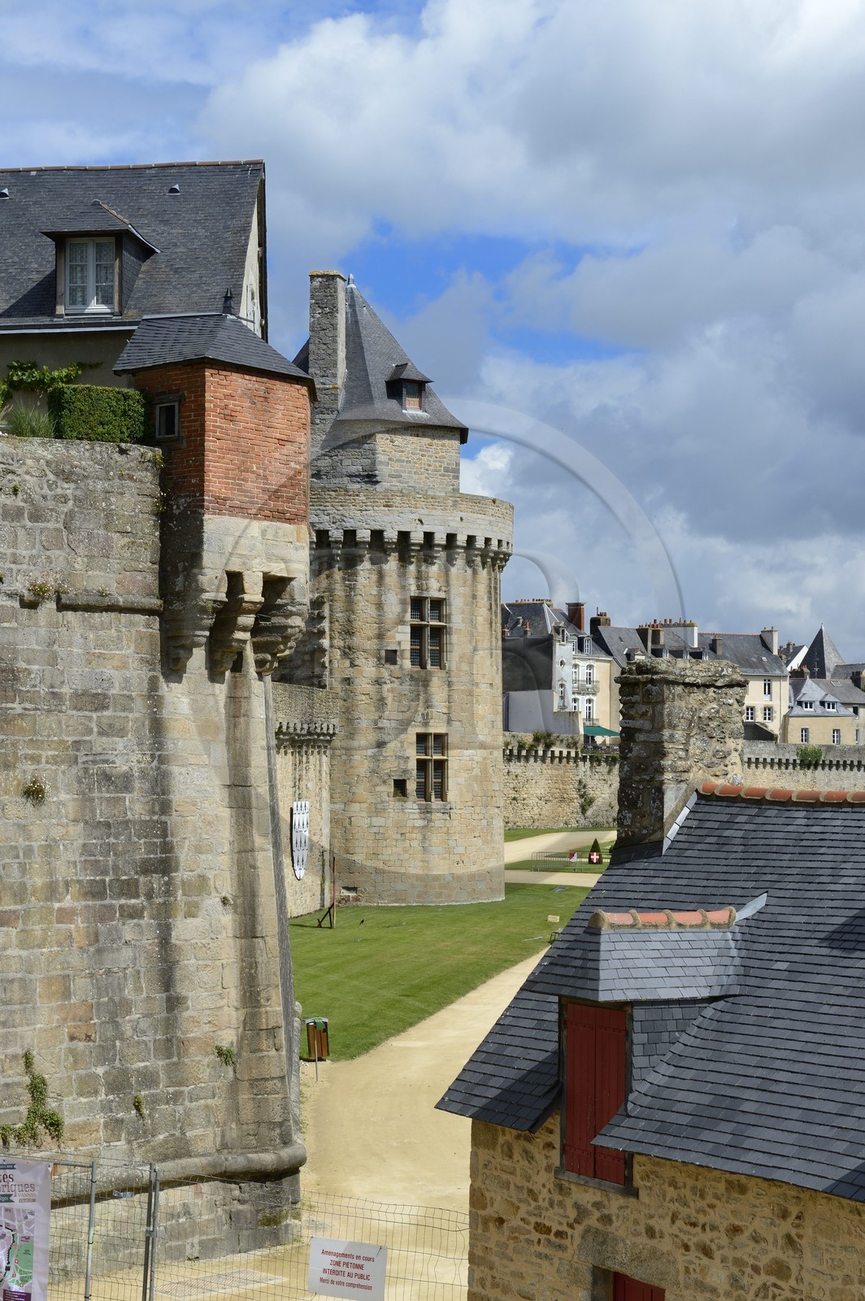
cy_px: 650
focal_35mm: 70
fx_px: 2527
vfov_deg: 28.9
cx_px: 432
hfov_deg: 19.4
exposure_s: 1/200
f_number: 16
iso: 200
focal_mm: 70
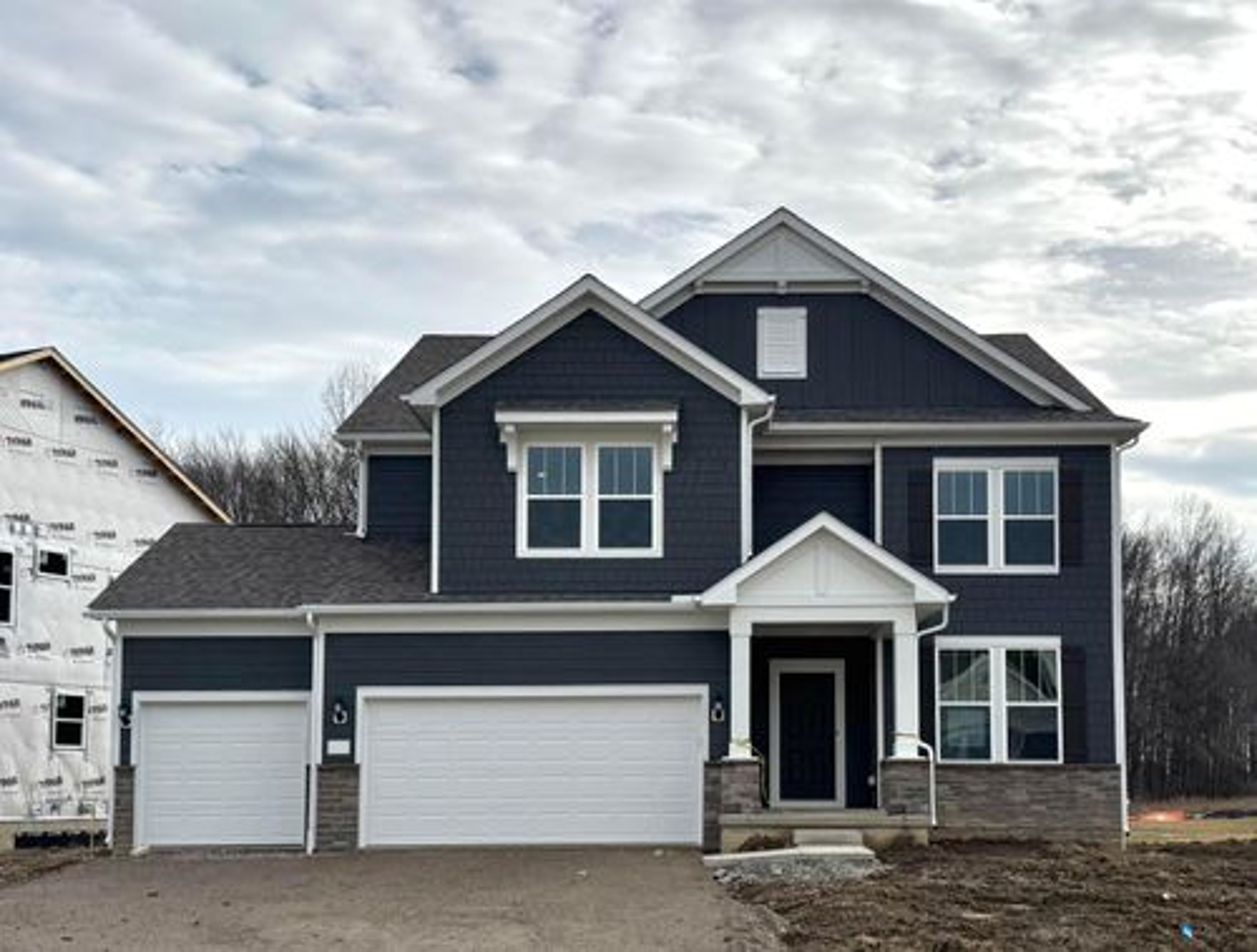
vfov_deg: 57.1
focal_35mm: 24
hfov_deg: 71.4
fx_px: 875
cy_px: 476
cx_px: 628
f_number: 1.78
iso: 80
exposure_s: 1/12346
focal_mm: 6.76
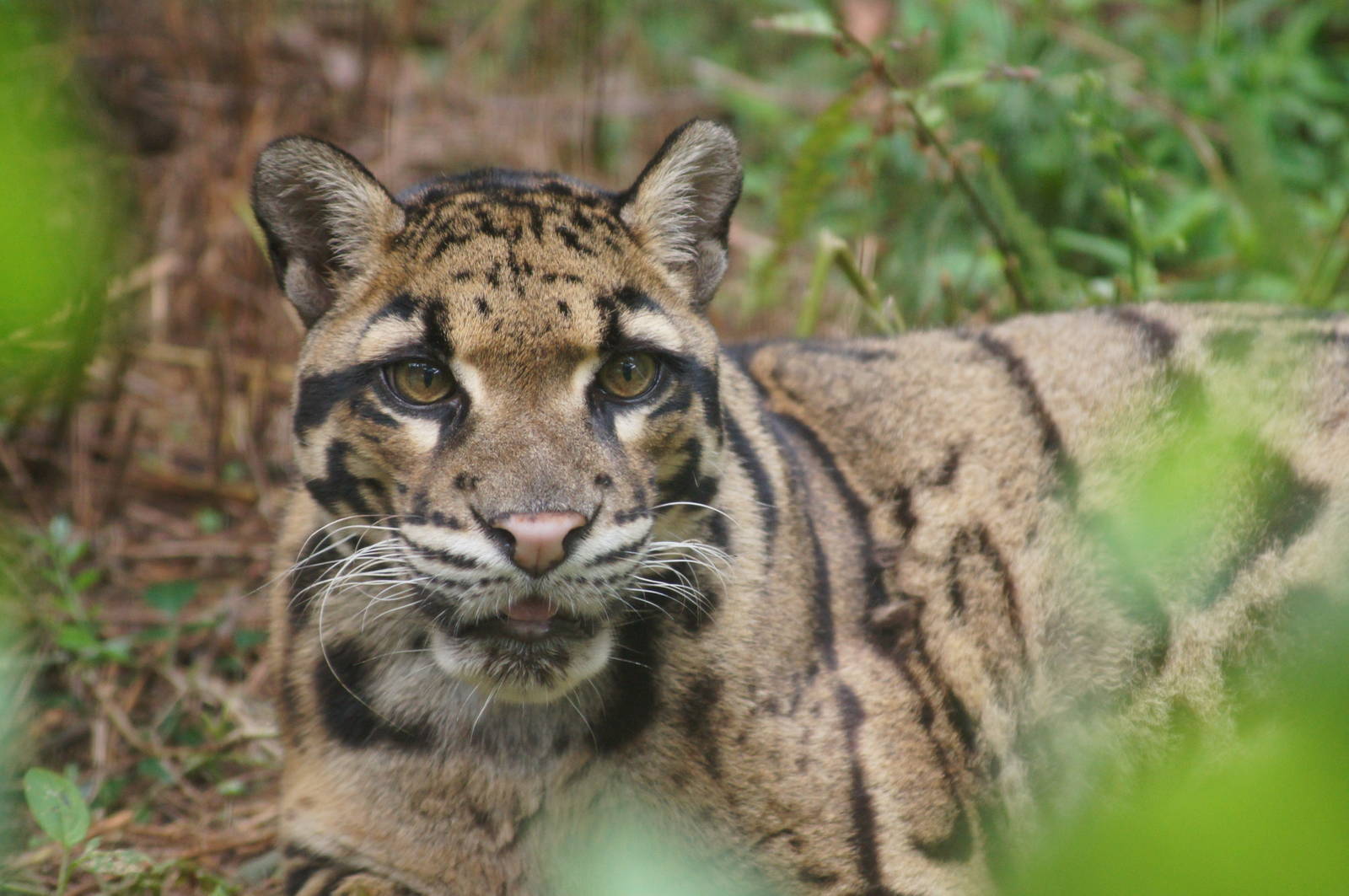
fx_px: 11229
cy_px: 448
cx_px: 674
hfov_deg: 6.9
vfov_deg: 4.6
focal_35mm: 300
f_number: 5.6
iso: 1250
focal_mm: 200
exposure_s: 1/320
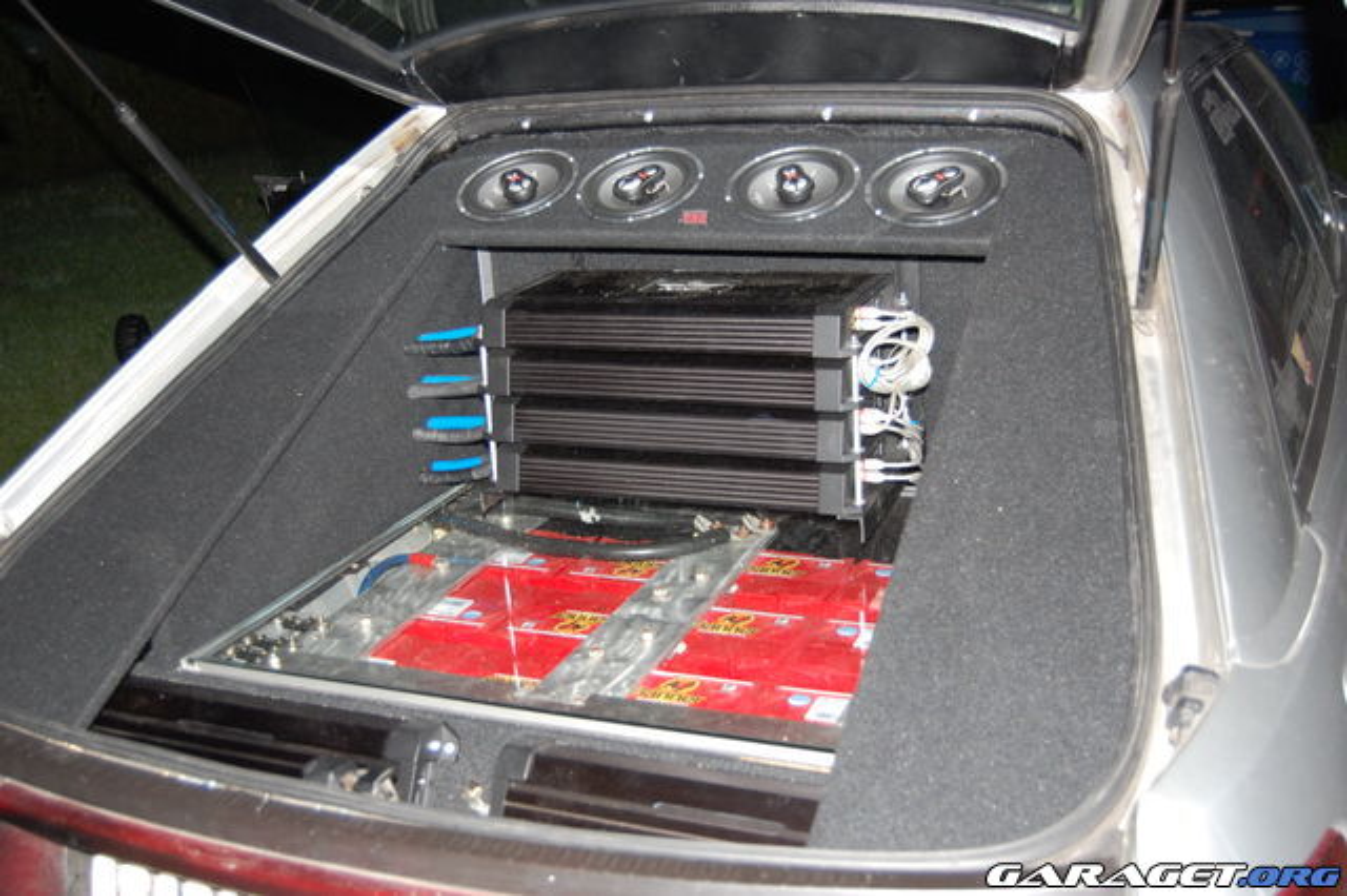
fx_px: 1458
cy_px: 448
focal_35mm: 39
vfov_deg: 34.2
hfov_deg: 49.6
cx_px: 674
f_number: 4.2
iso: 400
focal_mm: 26
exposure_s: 1/60
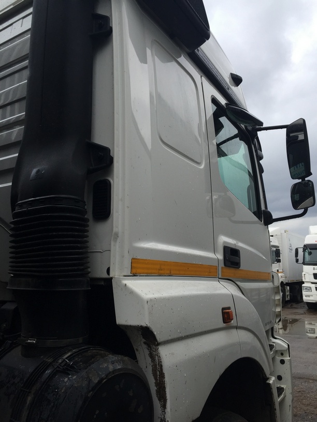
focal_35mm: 29
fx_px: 354
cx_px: 158
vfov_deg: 61.7
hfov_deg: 48.2
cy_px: 211
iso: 32
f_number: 2.2
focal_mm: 4.15
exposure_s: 1/898
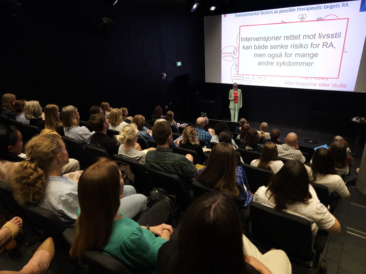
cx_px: 183
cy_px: 137
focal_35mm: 23
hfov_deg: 73.9
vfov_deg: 58.9
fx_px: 243
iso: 64
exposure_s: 1/15
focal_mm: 5.4
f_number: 1.8
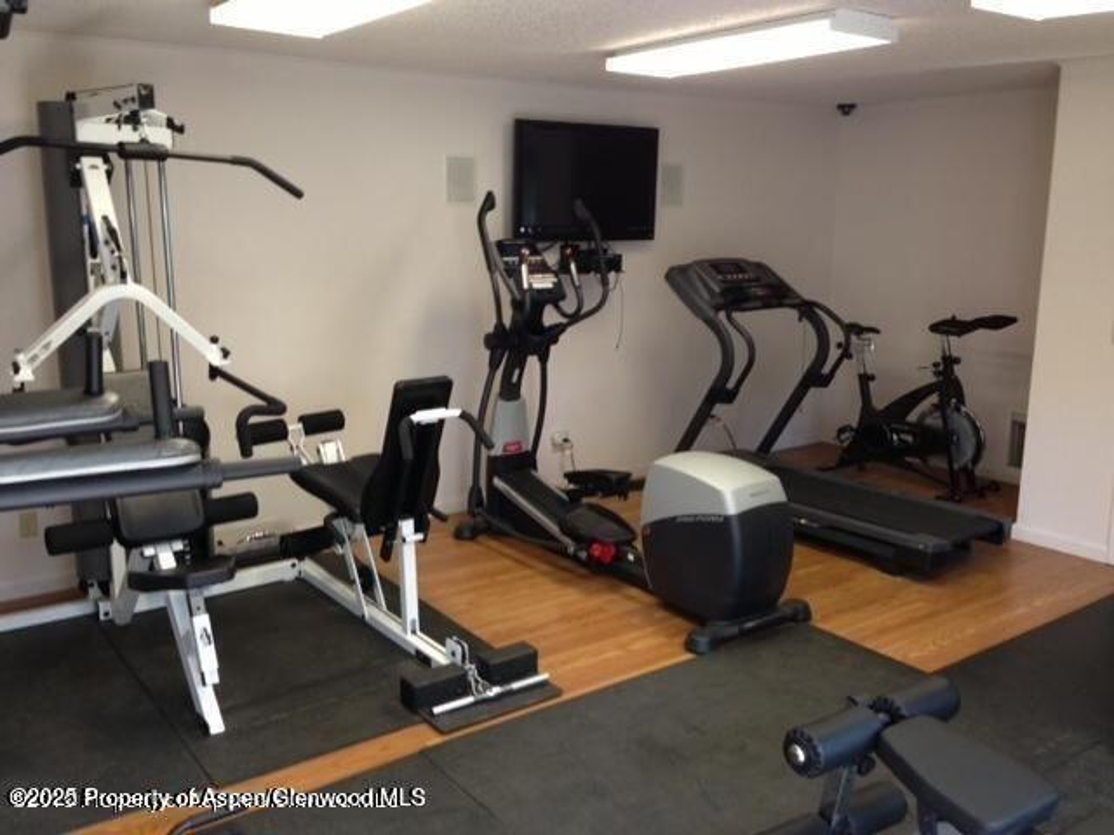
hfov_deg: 55.4
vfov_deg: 42.9
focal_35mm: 33
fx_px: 1062
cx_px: 557
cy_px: 418
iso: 100
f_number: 2.4
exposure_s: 1/20
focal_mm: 4.13
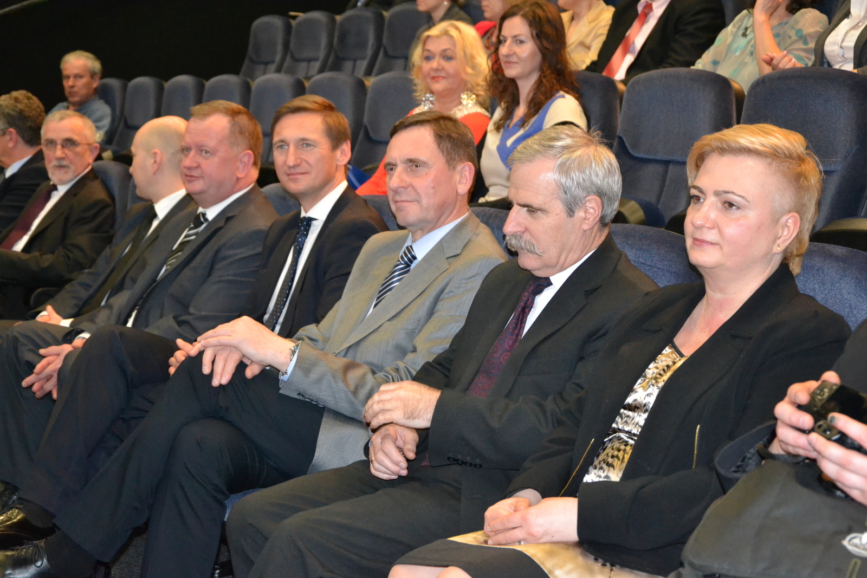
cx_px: 434
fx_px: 1734
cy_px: 289
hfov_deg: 28.1
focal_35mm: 72
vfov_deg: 18.9
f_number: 4.8
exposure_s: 1/60
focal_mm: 48
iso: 3200
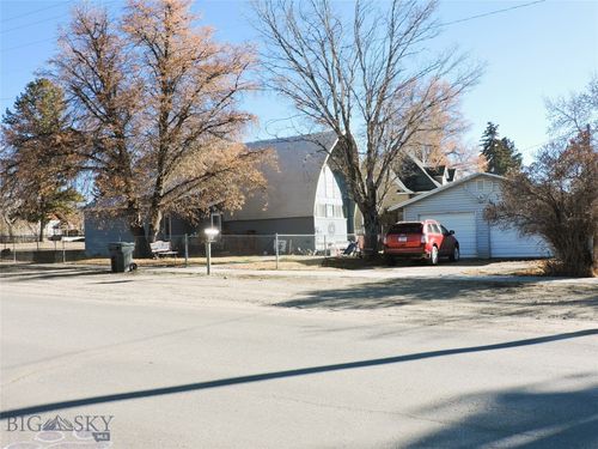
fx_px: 570
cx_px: 299
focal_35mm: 33
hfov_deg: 55.4
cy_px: 224
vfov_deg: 42.9
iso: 100
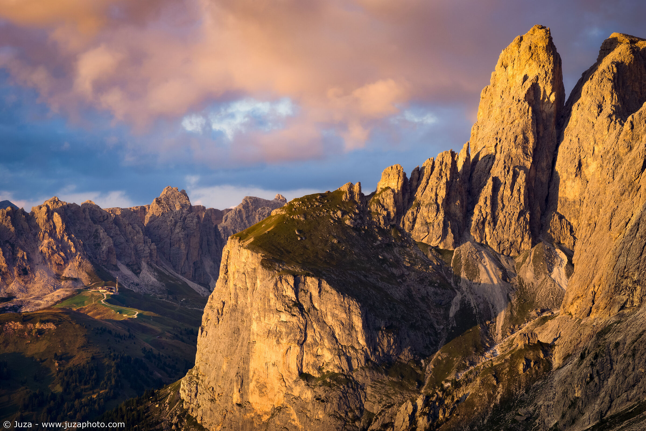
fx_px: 2288
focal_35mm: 128
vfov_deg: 10.8
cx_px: 323
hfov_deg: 16.1
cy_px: 216
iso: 100
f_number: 7.1
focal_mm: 85
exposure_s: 1/60
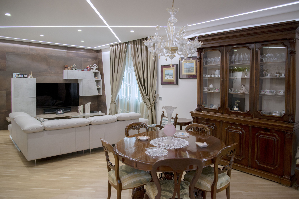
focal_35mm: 24
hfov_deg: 73.7
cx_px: 150
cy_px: 100
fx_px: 199
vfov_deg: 53.2
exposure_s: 1/80
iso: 1000
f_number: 3.5
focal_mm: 24
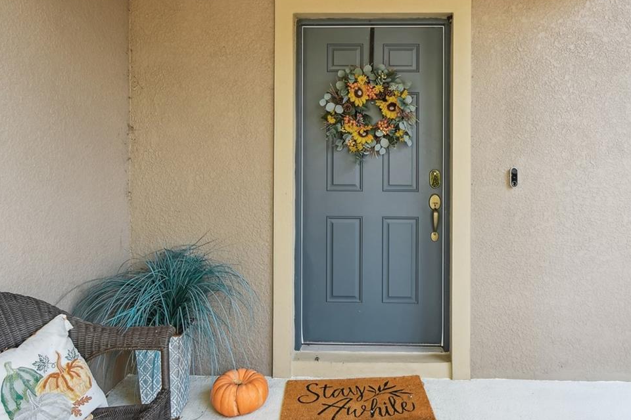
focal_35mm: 25
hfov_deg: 71.0
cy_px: 173
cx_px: 365
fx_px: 438
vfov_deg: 51.0
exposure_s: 1/20
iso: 100
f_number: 7.1
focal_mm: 10
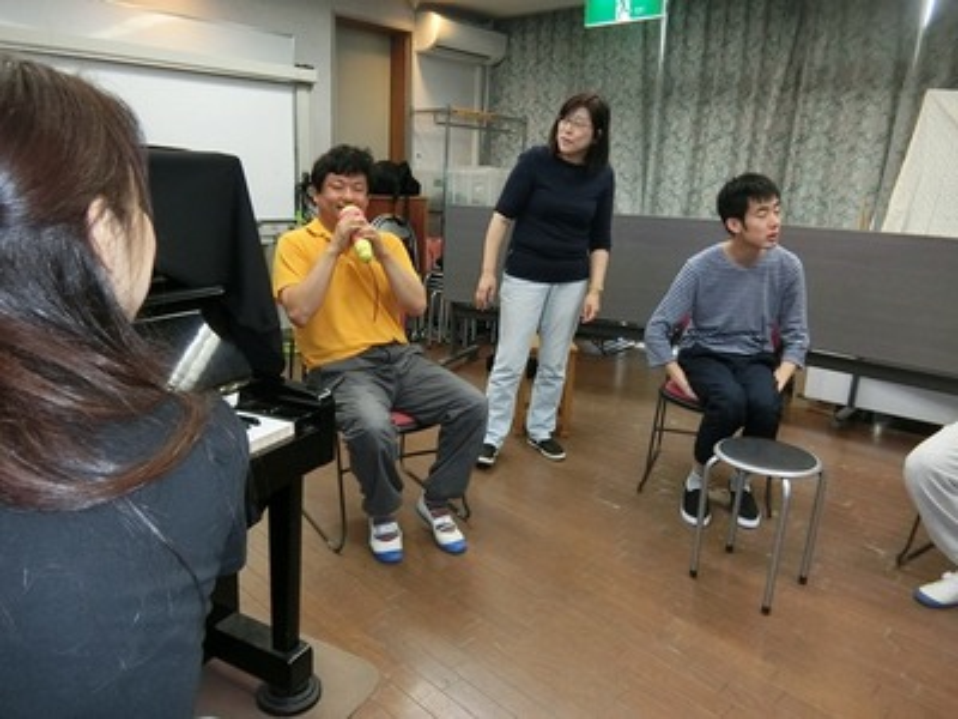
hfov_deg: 69.4
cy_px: 360
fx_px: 692
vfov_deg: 54.9
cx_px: 479
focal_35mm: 25
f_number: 3.5
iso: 400
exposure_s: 1/60
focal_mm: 4.5
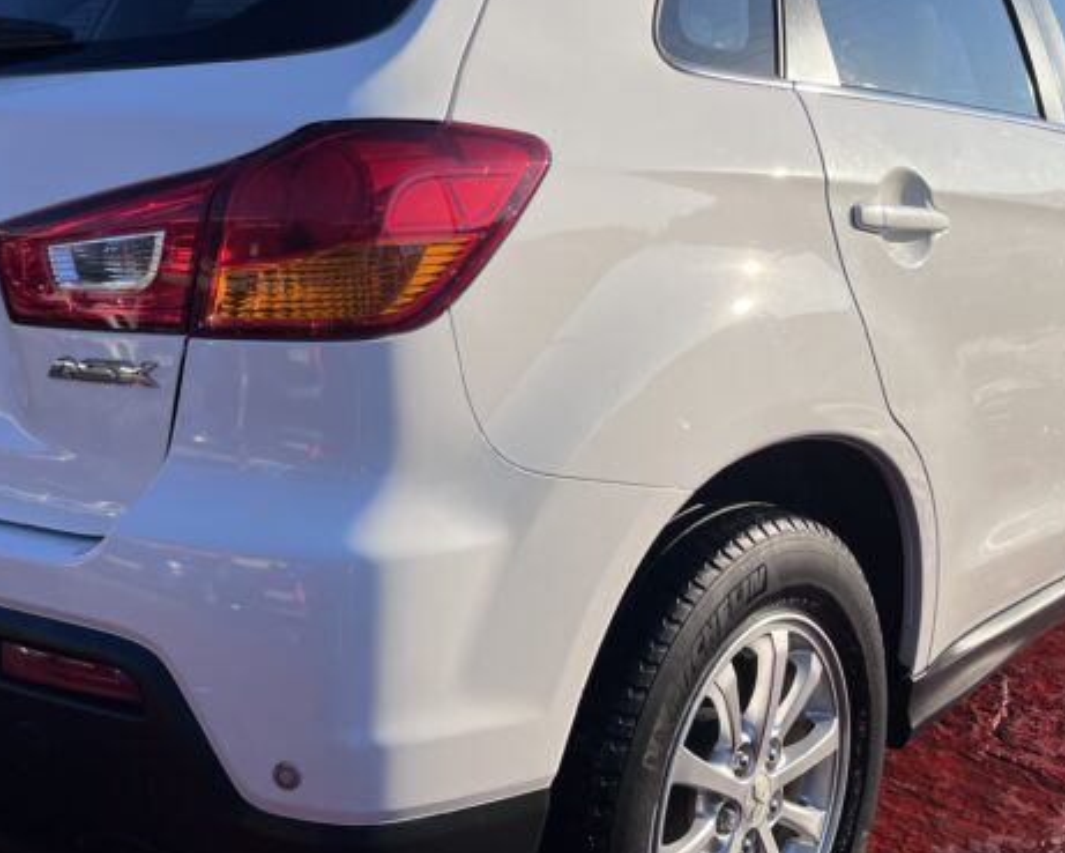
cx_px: 490
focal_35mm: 44
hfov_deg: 42.0
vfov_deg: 34.1
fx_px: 1387
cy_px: 379
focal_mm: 5.1
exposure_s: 1/3215
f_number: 1.6
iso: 50
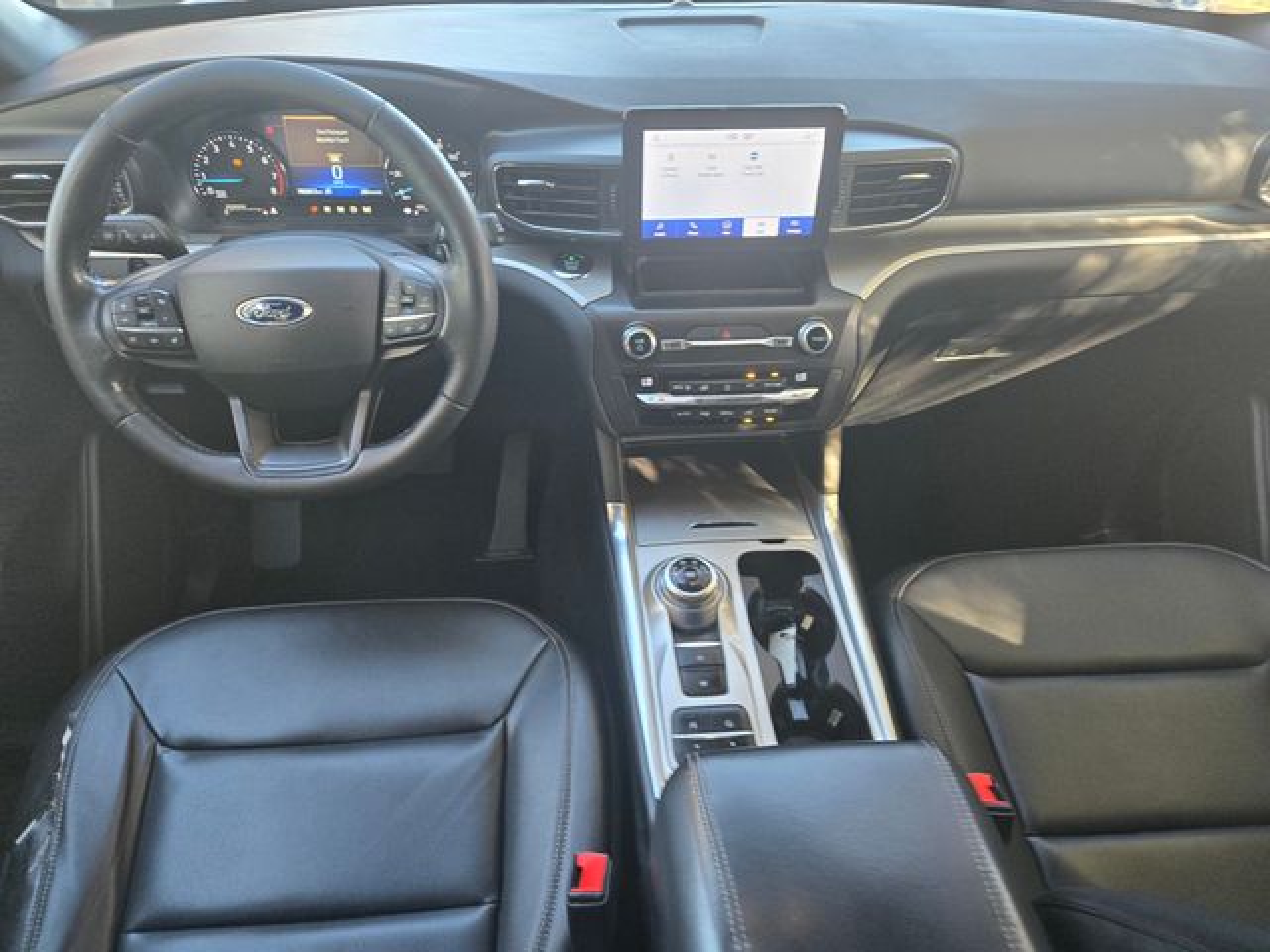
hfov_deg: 73.9
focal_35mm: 23
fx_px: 844
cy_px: 476
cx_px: 635
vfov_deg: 58.9
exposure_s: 1/120
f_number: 1.8
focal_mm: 5.4
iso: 200
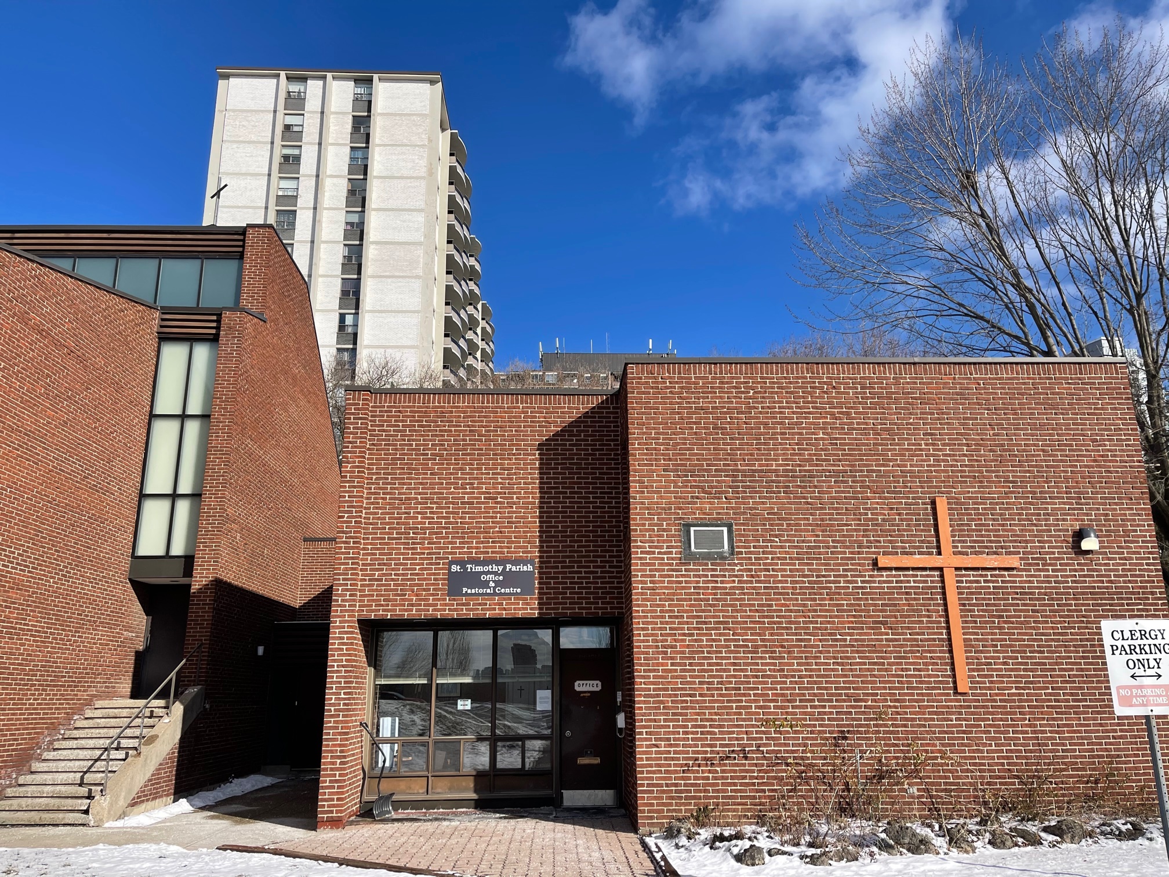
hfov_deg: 67.3
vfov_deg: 53.1
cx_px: 584
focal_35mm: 26
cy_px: 438
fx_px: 878
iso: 32
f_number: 1.6
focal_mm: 5.1
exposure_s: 1/3344
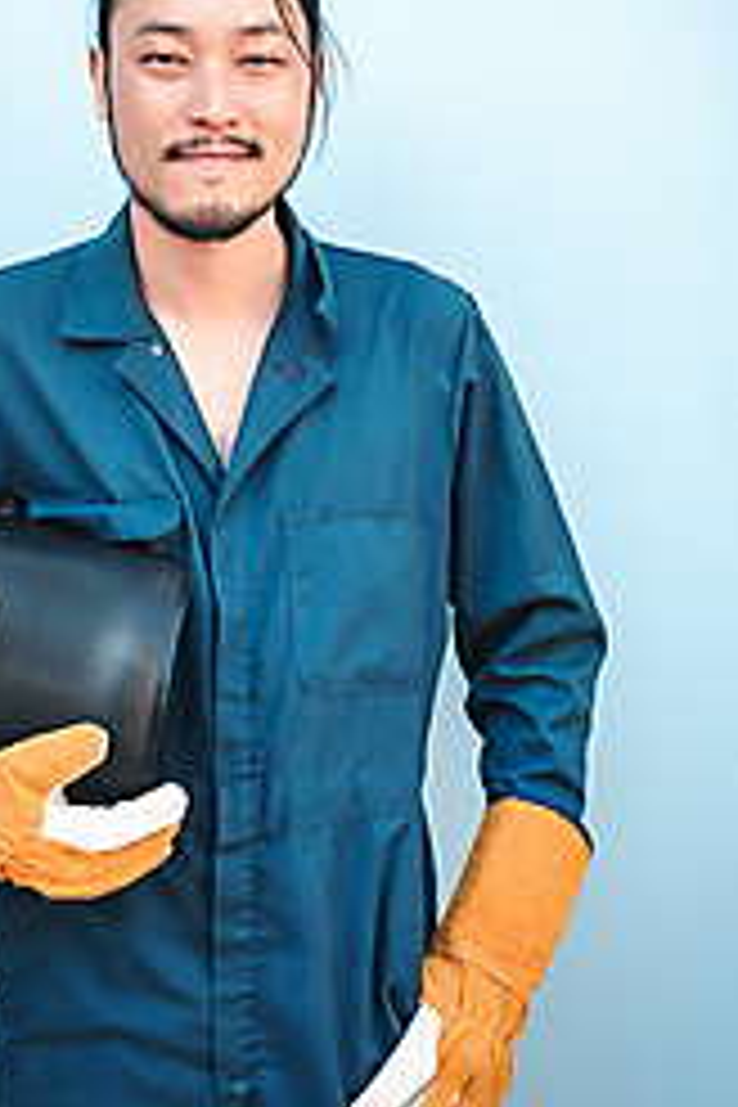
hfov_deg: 17.4
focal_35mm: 78
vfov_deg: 25.8
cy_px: 320
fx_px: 2398
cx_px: 218
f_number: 5.6
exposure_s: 1/400
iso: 200
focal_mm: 48
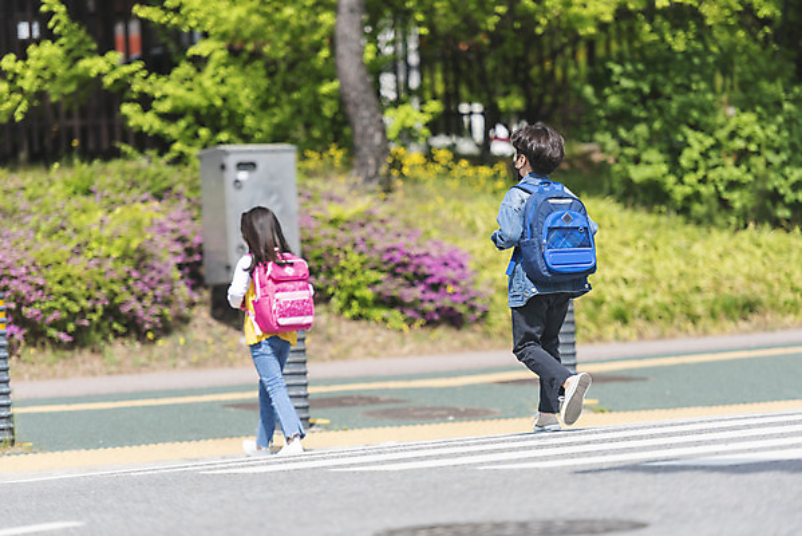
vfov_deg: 8.1
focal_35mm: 170
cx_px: 401
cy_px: 268
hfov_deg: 12.1
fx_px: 3789
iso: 200
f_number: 2.8
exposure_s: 1/1250
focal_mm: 170
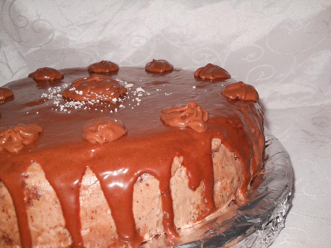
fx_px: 392
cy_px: 124
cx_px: 166
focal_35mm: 41
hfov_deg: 45.8
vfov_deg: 35.1
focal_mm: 6.72
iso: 80
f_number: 5.5
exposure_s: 1/30
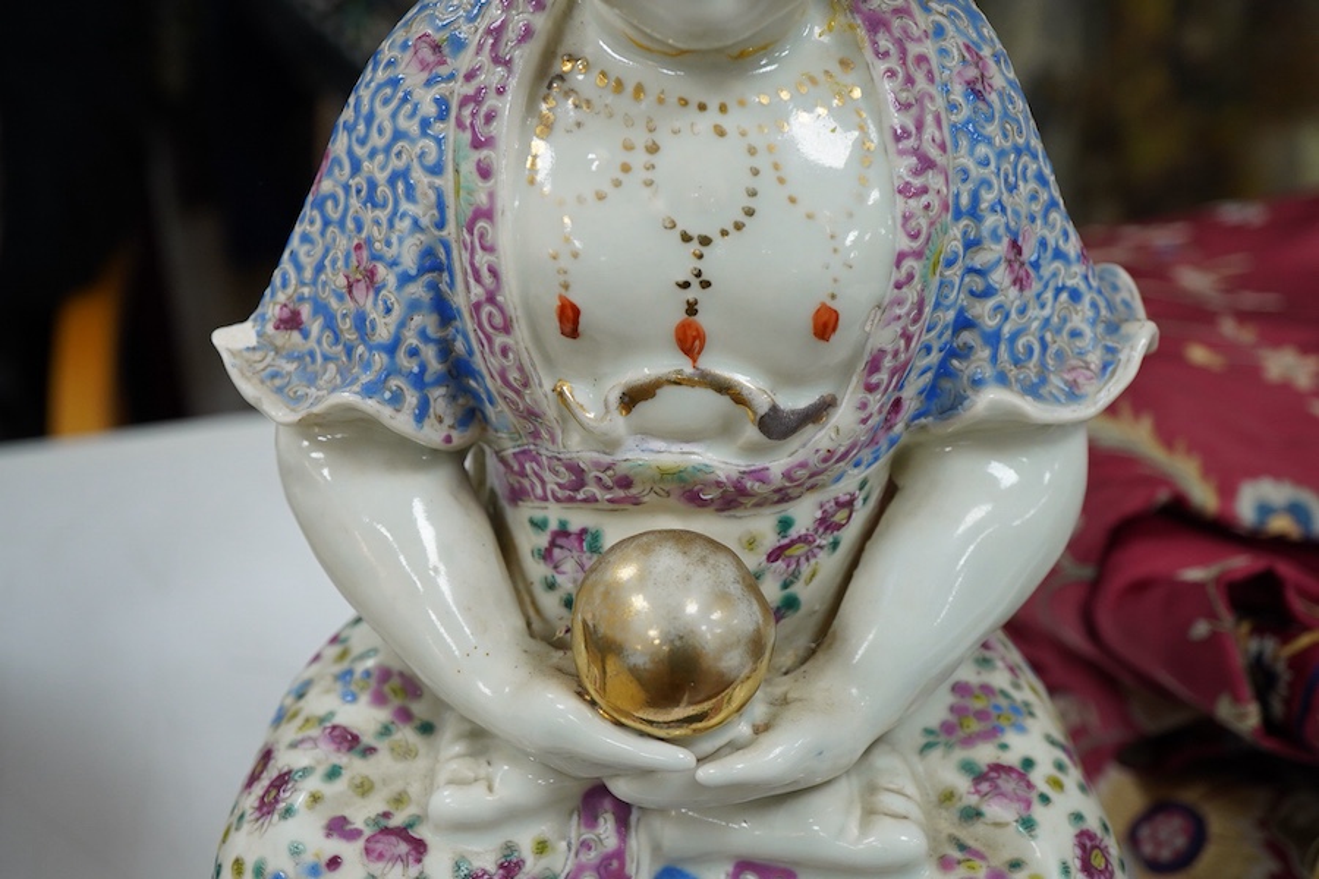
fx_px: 1649
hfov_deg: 43.6
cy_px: 440
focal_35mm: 45
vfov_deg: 29.9
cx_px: 660
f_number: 8
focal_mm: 30
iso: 1250
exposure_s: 1/125
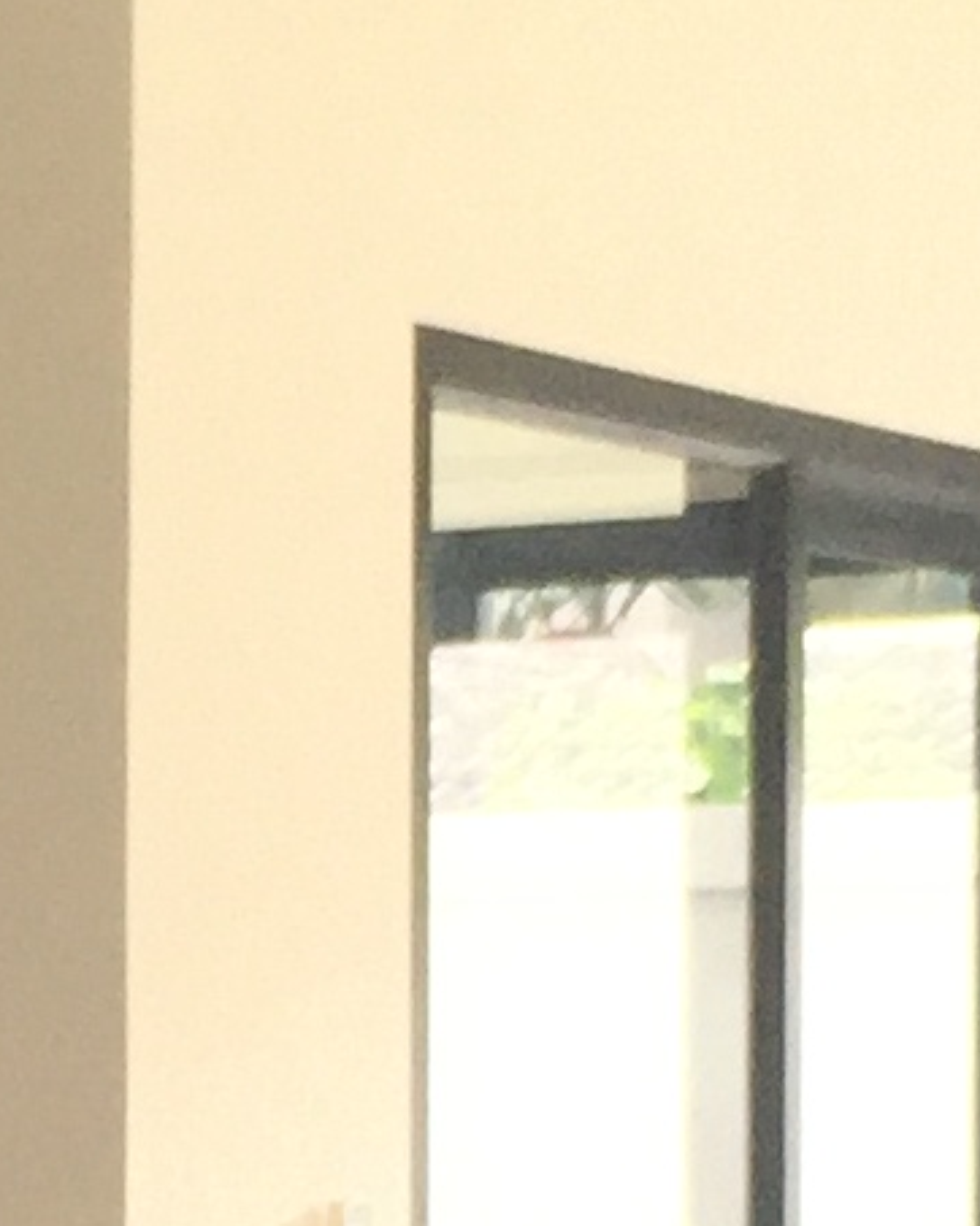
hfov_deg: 7.5
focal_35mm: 204
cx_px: -333
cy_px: 1835
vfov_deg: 9.2
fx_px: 7401
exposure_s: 1/100
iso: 50
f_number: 2.2
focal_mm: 4.15
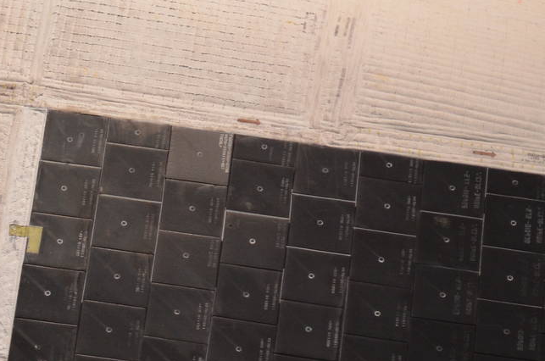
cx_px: -92
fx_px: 3101
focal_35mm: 205
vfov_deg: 6.6
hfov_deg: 9.9
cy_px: 366
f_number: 5.6
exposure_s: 1/60
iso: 900
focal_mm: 55
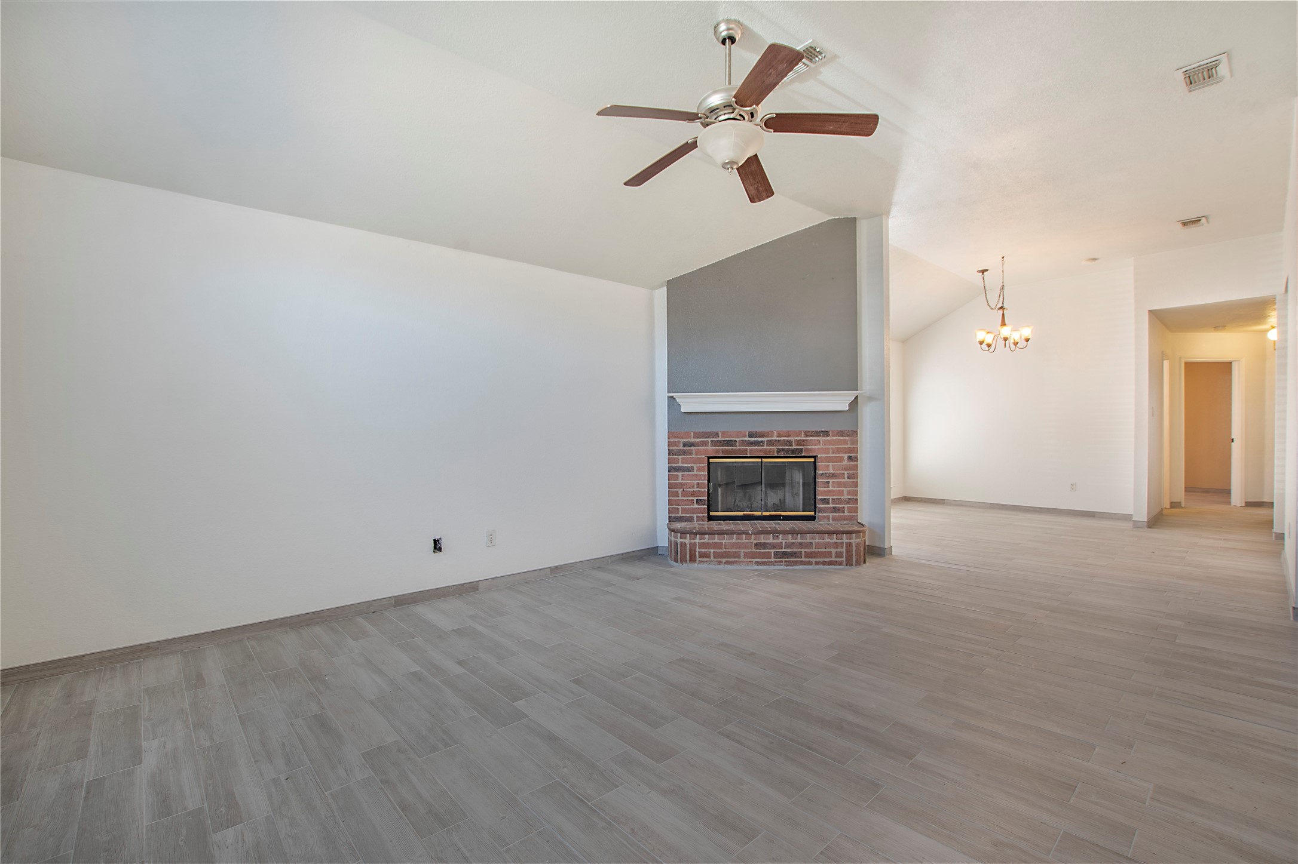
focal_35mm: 15
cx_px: 649
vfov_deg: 77.3
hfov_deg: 100.4
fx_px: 541
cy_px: 432
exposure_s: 1/20
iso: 100
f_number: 7.1
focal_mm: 10
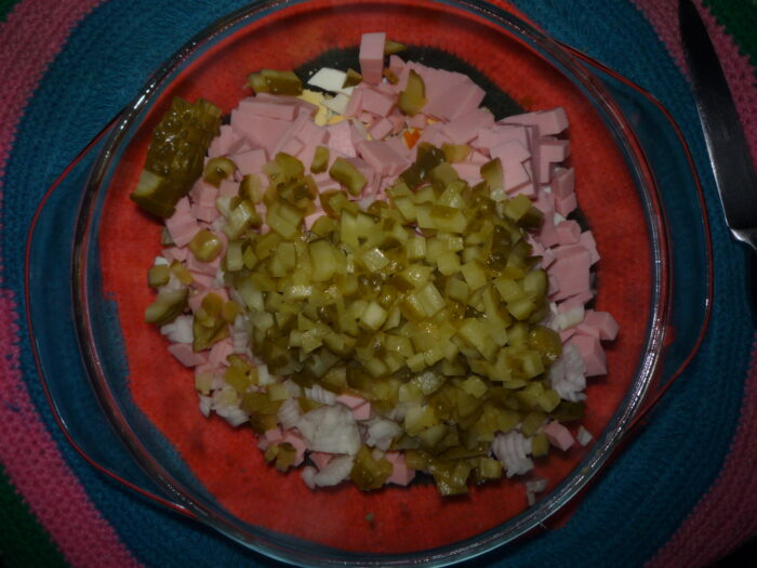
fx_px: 700
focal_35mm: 32
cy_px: 284
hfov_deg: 56.8
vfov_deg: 44.2
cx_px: 378
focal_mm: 5.2
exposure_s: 1/30
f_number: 4
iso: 100
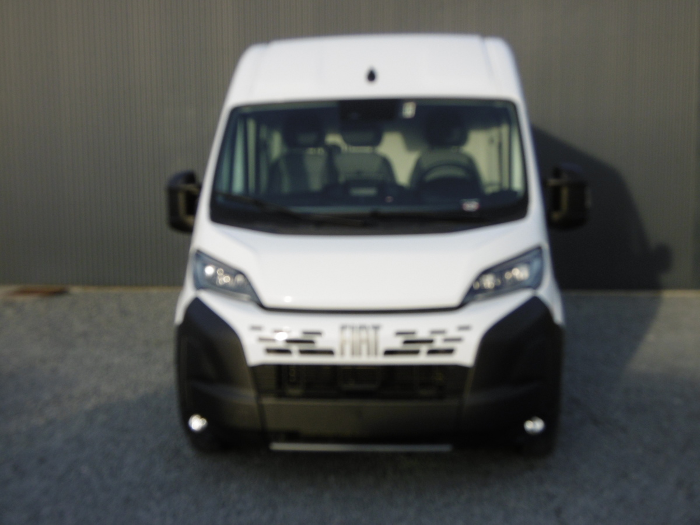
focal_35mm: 43
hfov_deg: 43.9
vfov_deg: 33.6
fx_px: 870
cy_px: 262
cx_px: 350
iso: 100
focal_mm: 7.7
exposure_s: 1/250
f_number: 3.8
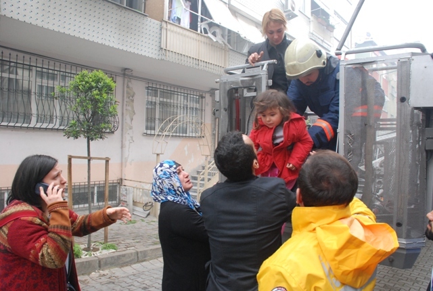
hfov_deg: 67.3
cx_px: 216
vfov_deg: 48.2
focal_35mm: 27
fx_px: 326
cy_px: 146
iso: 1000
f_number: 7.1
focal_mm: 18
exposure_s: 1/200
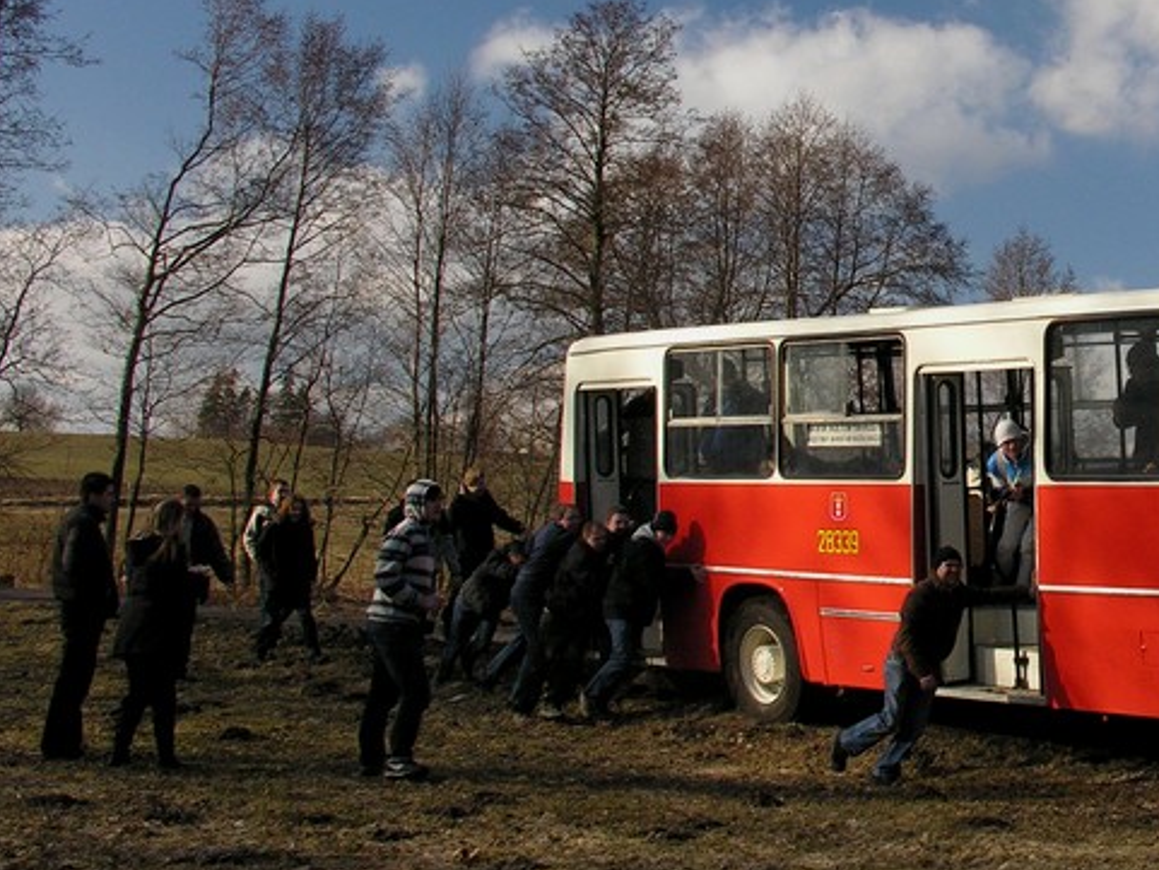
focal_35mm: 72
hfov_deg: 25.7
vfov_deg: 20.4
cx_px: 1145
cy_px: 346
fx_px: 2411
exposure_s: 1/232
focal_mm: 8.9
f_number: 4.5
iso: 100
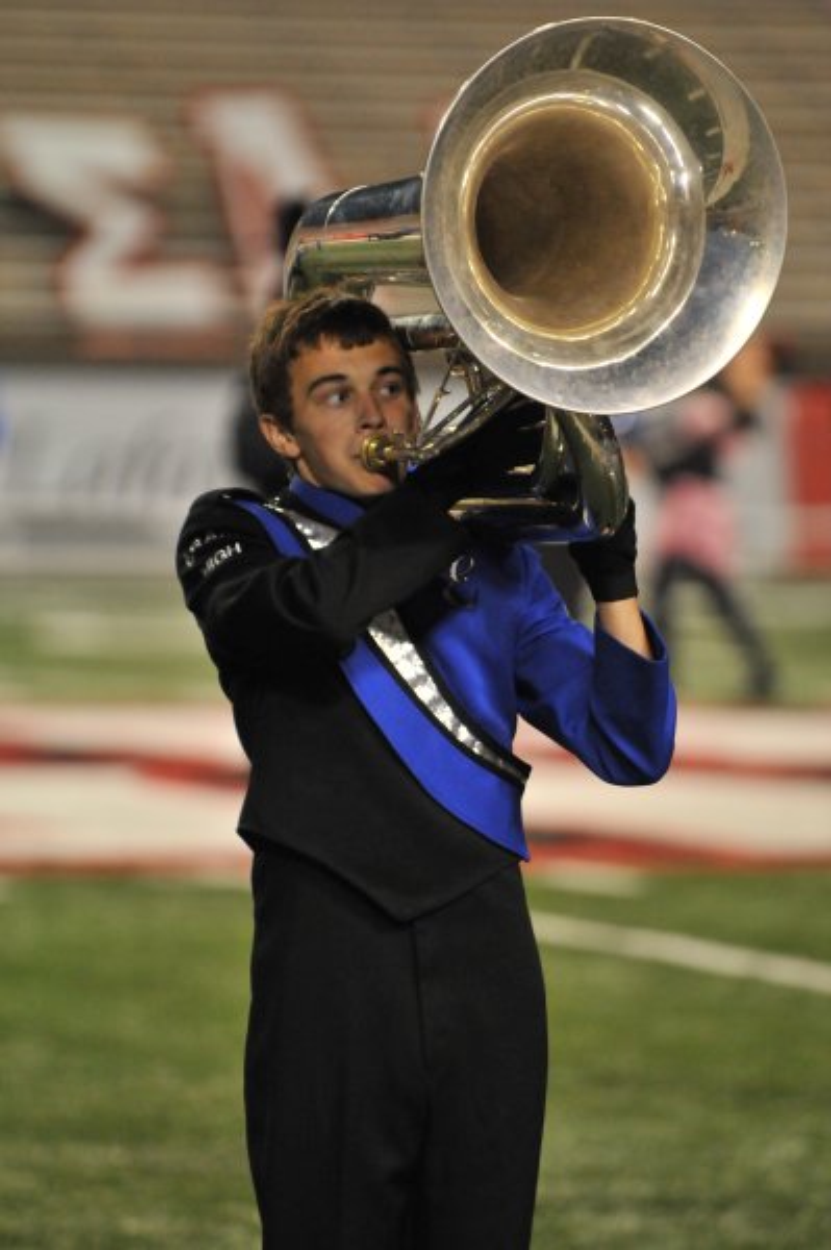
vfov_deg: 6.9
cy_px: 625
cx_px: 416
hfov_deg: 4.6
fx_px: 10405
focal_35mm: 300
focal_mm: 200
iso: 1600
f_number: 2.8
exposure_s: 1/640
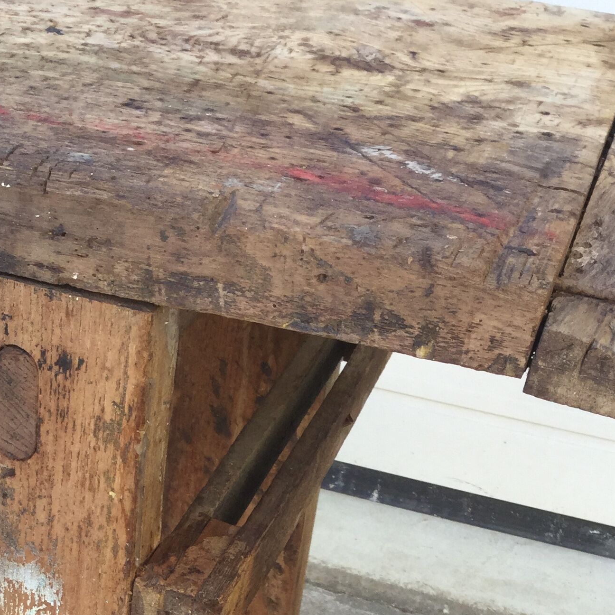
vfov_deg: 23.4
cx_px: 183
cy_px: 683
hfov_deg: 24.8
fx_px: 1387
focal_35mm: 69
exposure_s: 1/100
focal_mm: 3.3
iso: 32
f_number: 2.4
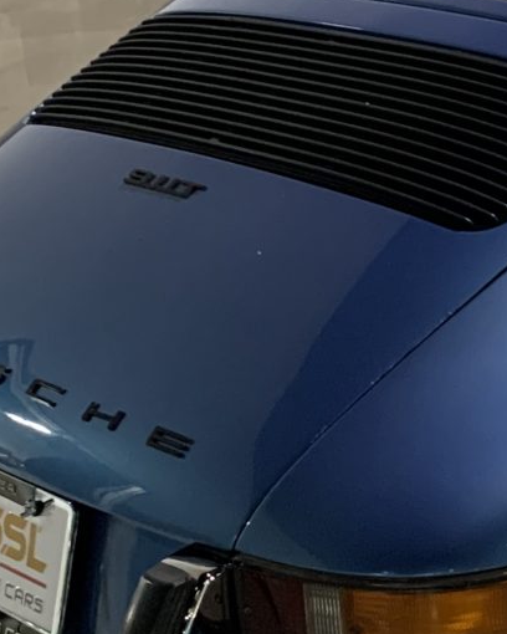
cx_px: 831
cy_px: 183
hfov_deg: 13.9
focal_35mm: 102
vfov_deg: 18.7
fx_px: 1913
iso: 320
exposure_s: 1/60
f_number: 1.8
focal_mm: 4.25
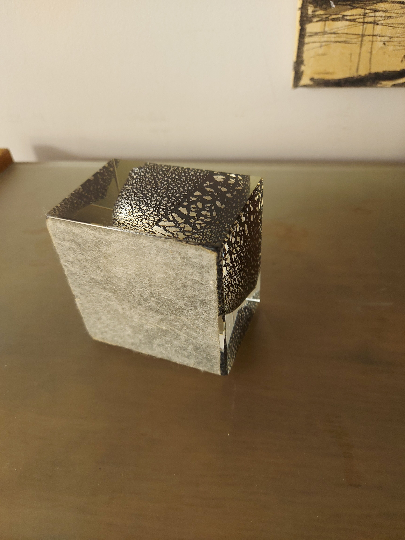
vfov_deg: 71.6
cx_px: 202
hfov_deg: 56.8
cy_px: 270
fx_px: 374
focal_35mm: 24
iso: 125
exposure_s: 1/50
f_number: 1.8
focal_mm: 5.23
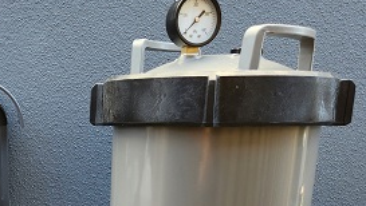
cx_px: 55
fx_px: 641
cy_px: 328
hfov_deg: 30.8
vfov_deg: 16.4
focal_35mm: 66
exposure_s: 1/180
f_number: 1.8
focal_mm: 5.4
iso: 80
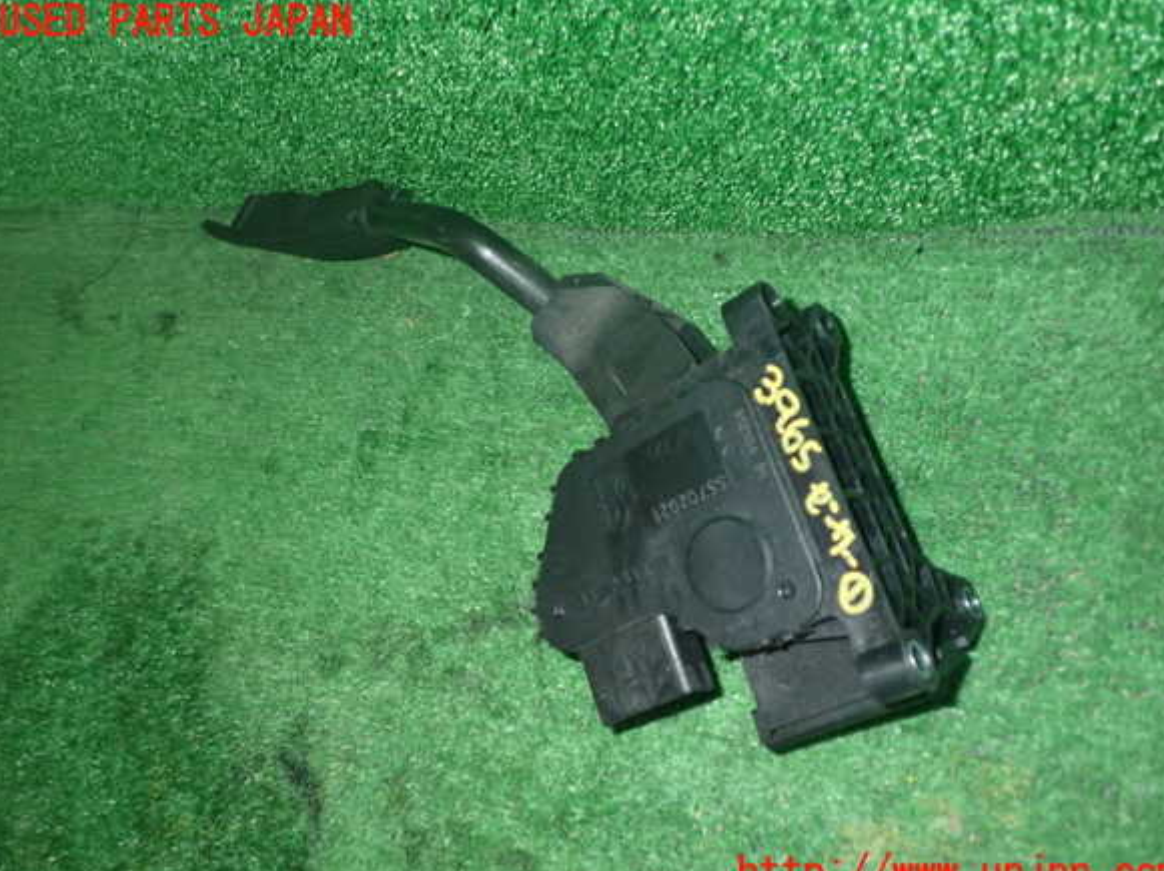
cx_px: 589
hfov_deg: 58.4
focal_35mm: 31
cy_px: 449
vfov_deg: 45.4
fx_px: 1042
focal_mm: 5.4
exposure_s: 1/30
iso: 640
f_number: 6.3
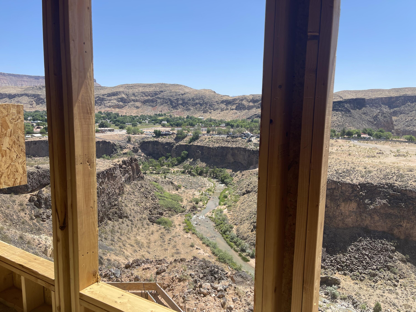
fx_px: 300
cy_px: 156
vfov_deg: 54.9
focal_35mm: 25
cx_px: 208
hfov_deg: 69.4
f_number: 1.6
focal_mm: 5.1
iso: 32
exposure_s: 1/2433
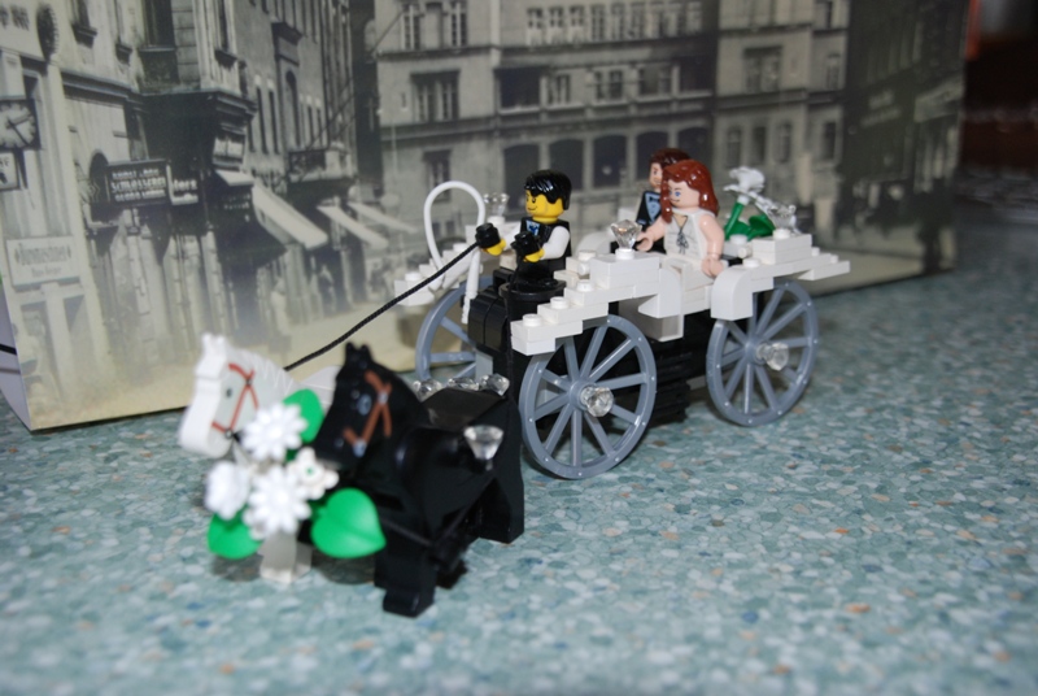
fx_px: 1343
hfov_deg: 42.3
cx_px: 519
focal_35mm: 46
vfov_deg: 29.0
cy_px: 348
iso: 400
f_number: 4.5
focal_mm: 31
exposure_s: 1/60
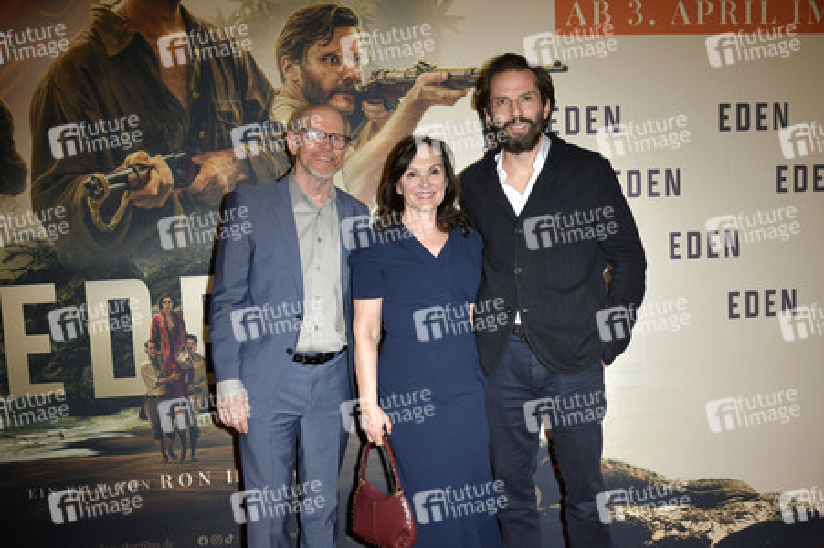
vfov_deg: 42.3
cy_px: 274
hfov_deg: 60.3
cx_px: 412
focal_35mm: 31
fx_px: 709
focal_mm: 31
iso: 250
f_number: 5
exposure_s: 1/250
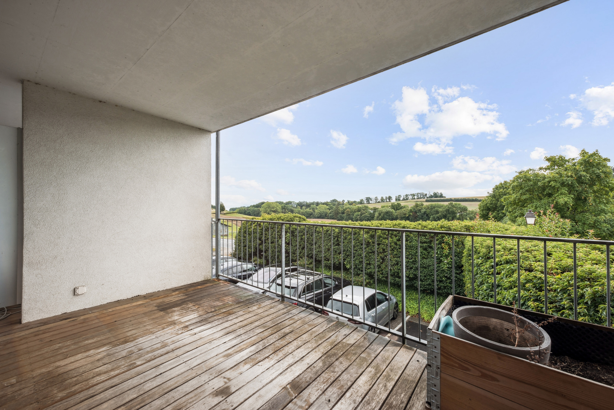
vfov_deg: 81.3
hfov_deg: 104.2
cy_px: 205
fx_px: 239
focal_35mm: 14
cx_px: 307
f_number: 11
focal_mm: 14
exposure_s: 1/80
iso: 200
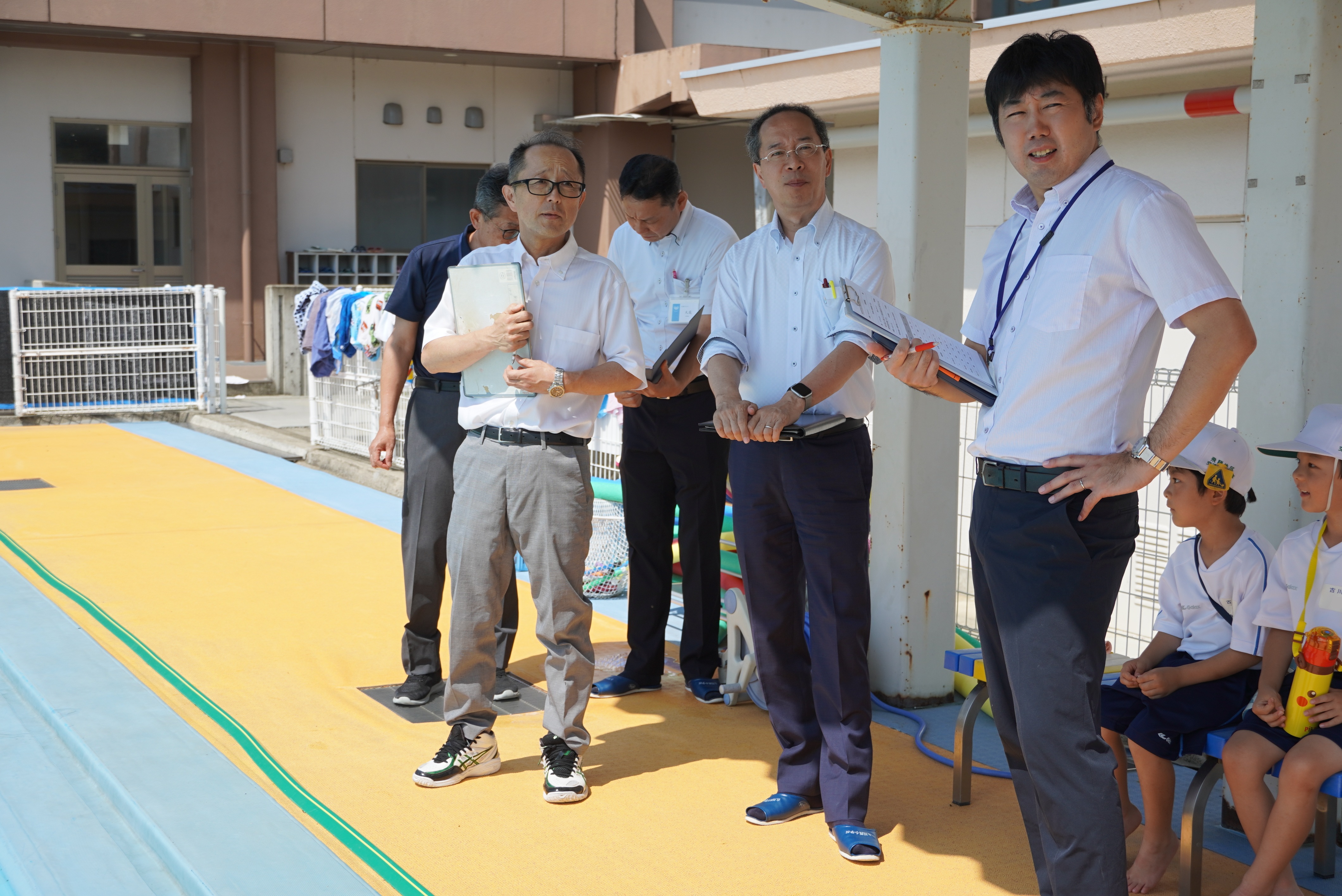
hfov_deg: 38.9
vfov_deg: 26.5
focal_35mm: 51
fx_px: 1902
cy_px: 448
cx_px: 671
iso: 100
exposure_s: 1/640
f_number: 4.5
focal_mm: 34
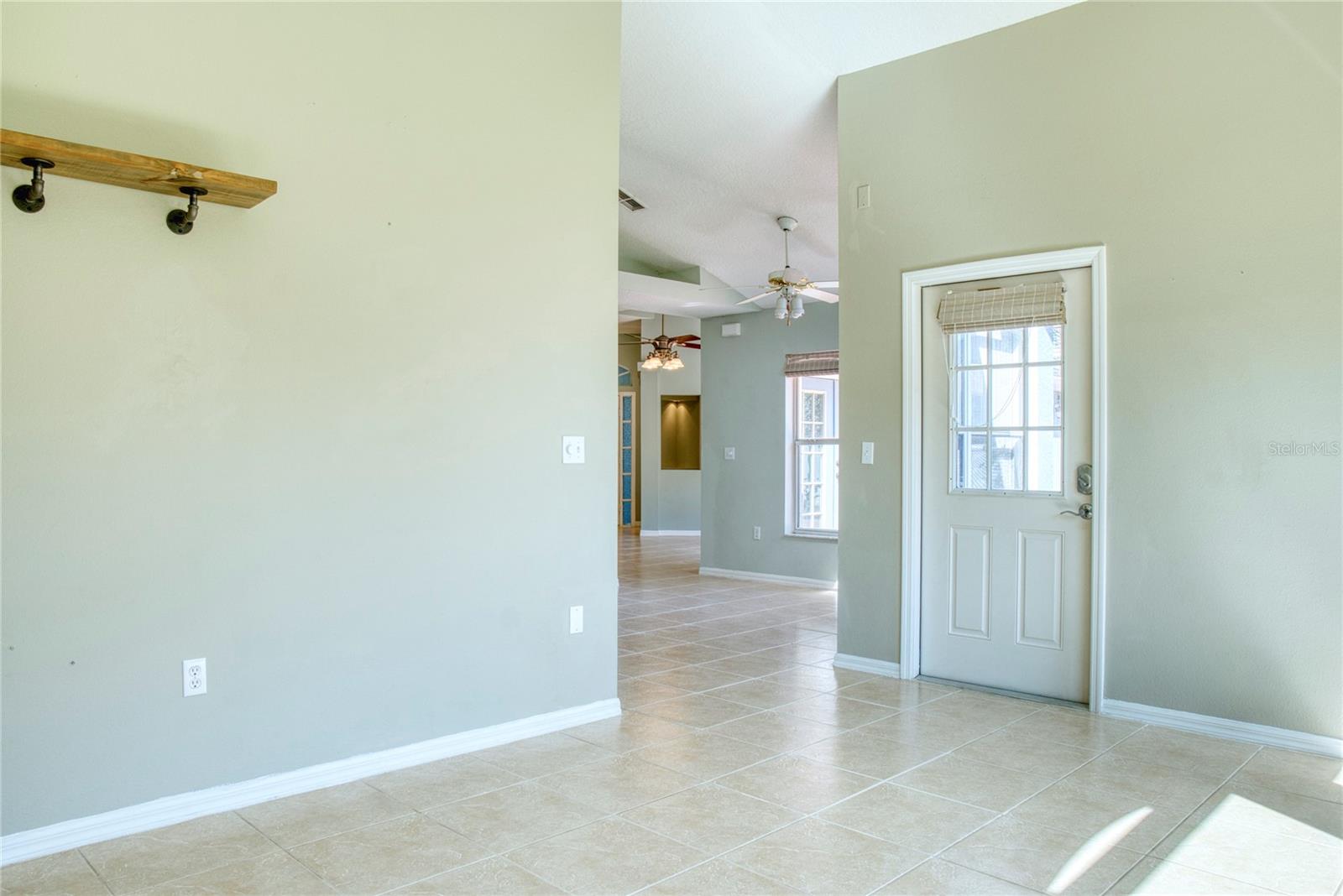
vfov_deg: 53.2
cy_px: 448
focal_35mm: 24
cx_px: 672
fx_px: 896
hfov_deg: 73.7
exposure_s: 1/125
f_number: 8
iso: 400
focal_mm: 16
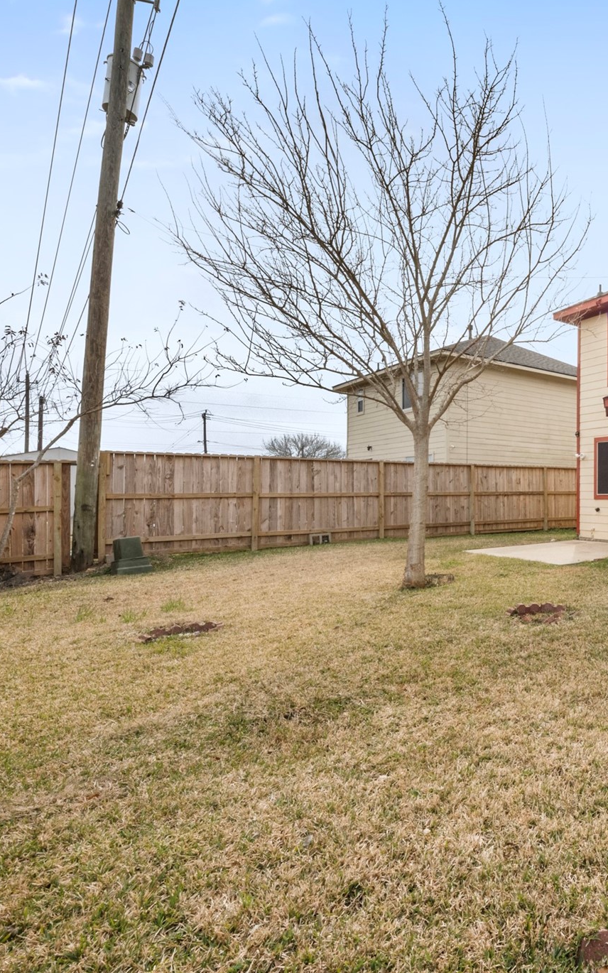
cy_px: 482
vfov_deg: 82.3
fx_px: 557
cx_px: 651
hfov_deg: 45.1
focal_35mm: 21
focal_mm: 13
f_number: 9
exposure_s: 1/30
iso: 800
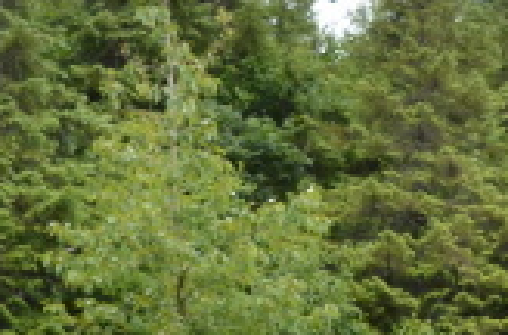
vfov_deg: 6.5
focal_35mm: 205
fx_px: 2882
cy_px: 588
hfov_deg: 9.9
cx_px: 685
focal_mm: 28
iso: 200
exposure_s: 1/200
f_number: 8
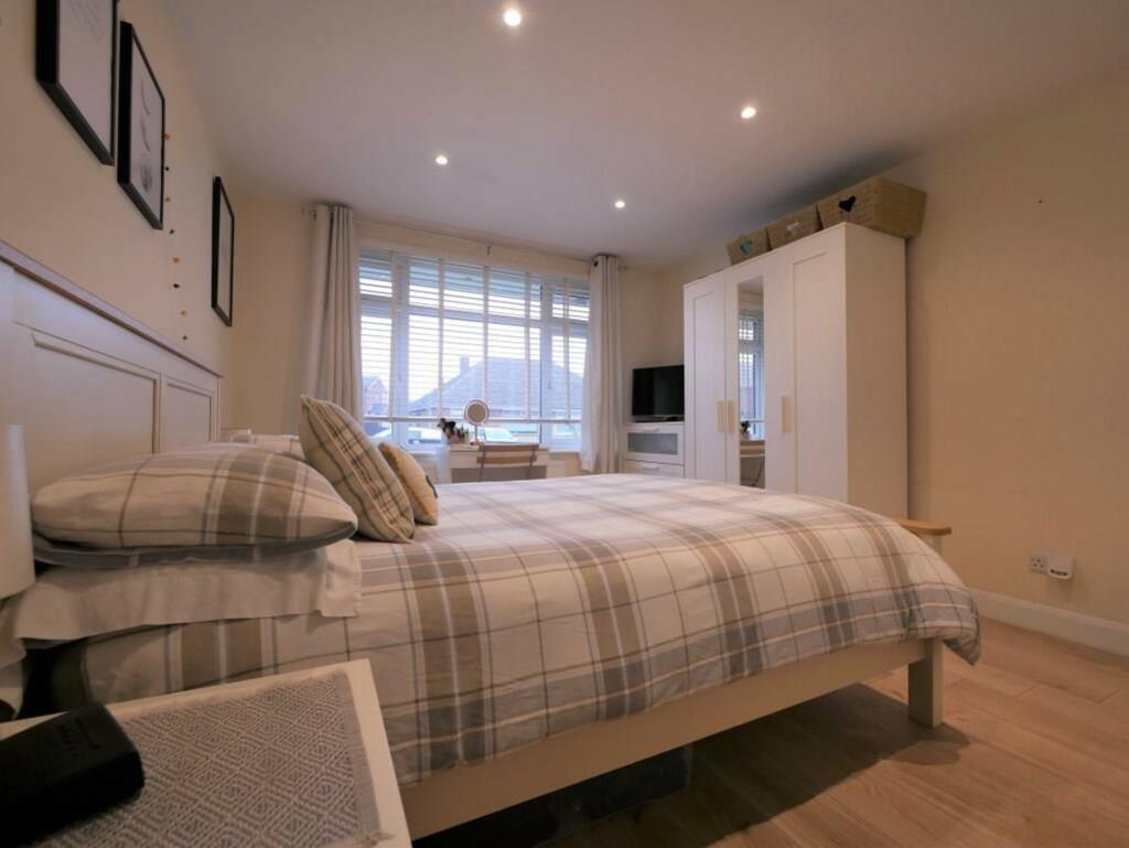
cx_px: 564
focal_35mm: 14
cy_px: 424
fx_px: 457
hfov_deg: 102.0
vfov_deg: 85.7
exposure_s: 1/60
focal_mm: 7
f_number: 4
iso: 320
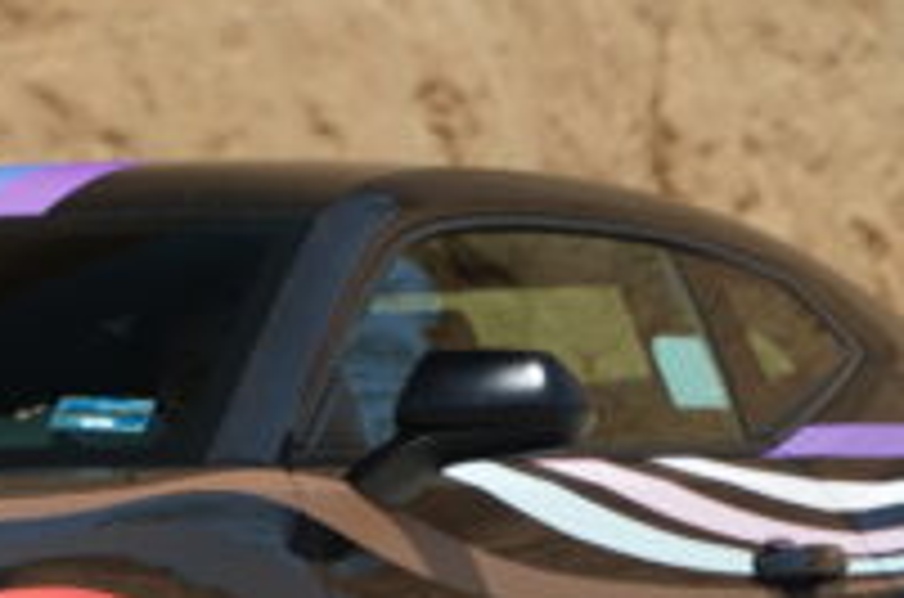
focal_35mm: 517
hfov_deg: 4.0
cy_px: 600
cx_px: -175
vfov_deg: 2.6
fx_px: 12952
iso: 100
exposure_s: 1/400
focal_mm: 135
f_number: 5
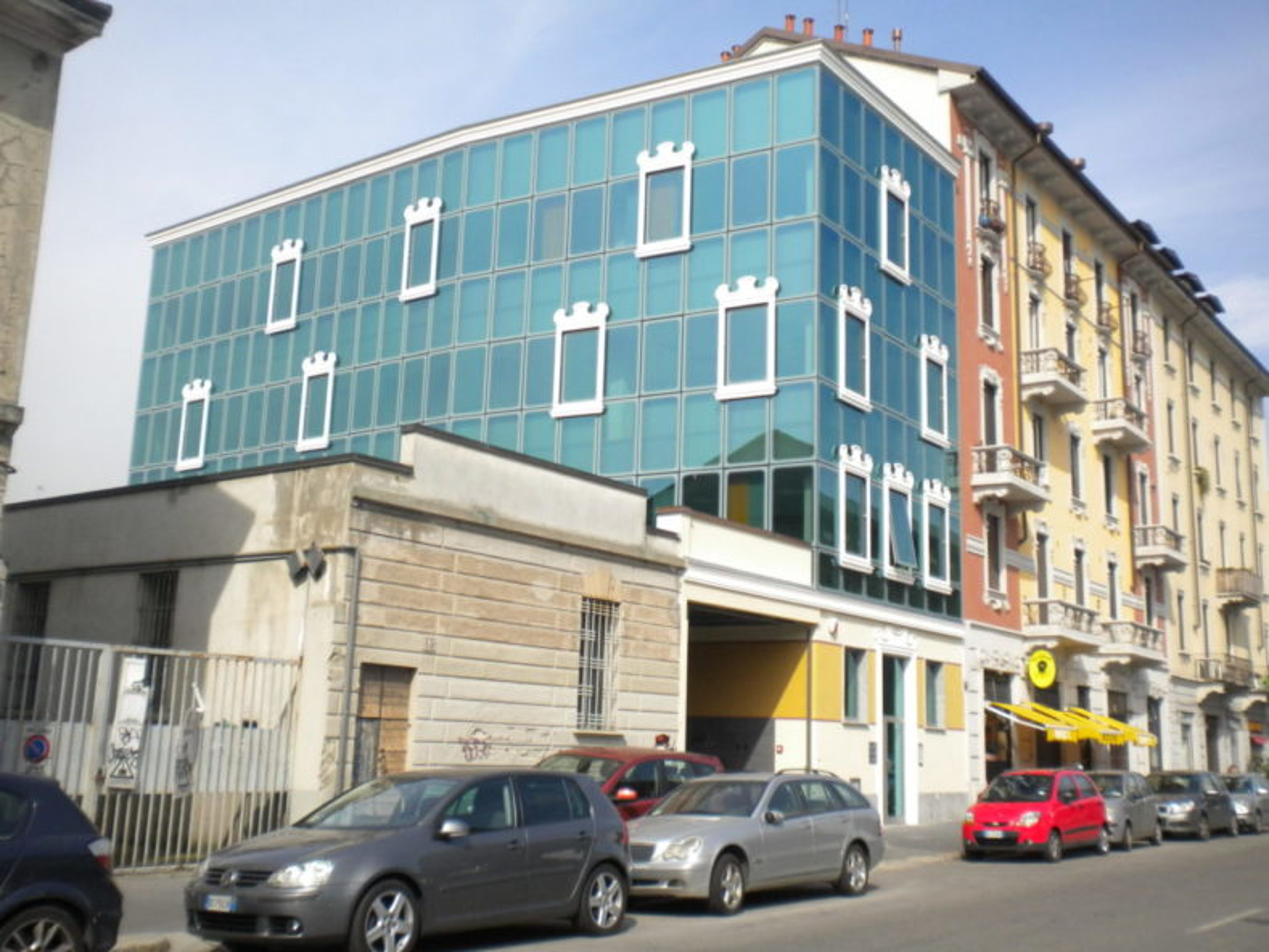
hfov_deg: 52.6
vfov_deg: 40.7
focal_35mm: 35
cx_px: 634
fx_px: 1283
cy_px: 476
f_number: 4.6
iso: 200
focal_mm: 6.3
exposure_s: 1/1000
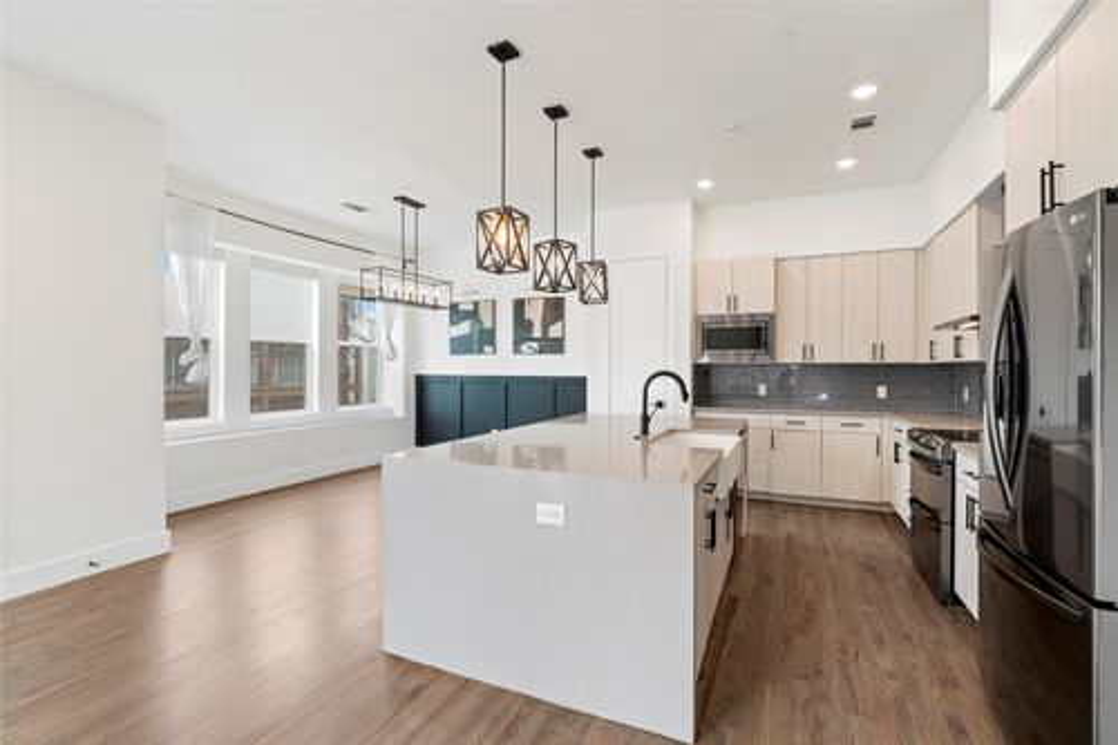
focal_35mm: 16
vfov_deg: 73.7
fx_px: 497
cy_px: 372
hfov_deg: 96.8
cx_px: 559
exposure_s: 1/6
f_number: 8
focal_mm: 16
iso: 500
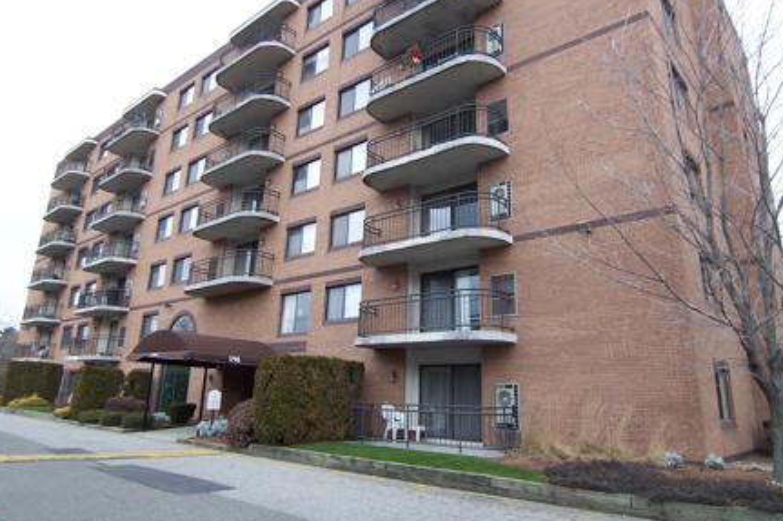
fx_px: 544
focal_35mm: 25
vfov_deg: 51.1
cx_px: 389
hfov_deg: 71.5
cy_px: 229
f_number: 2.8
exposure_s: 1/125
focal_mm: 3.8
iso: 64
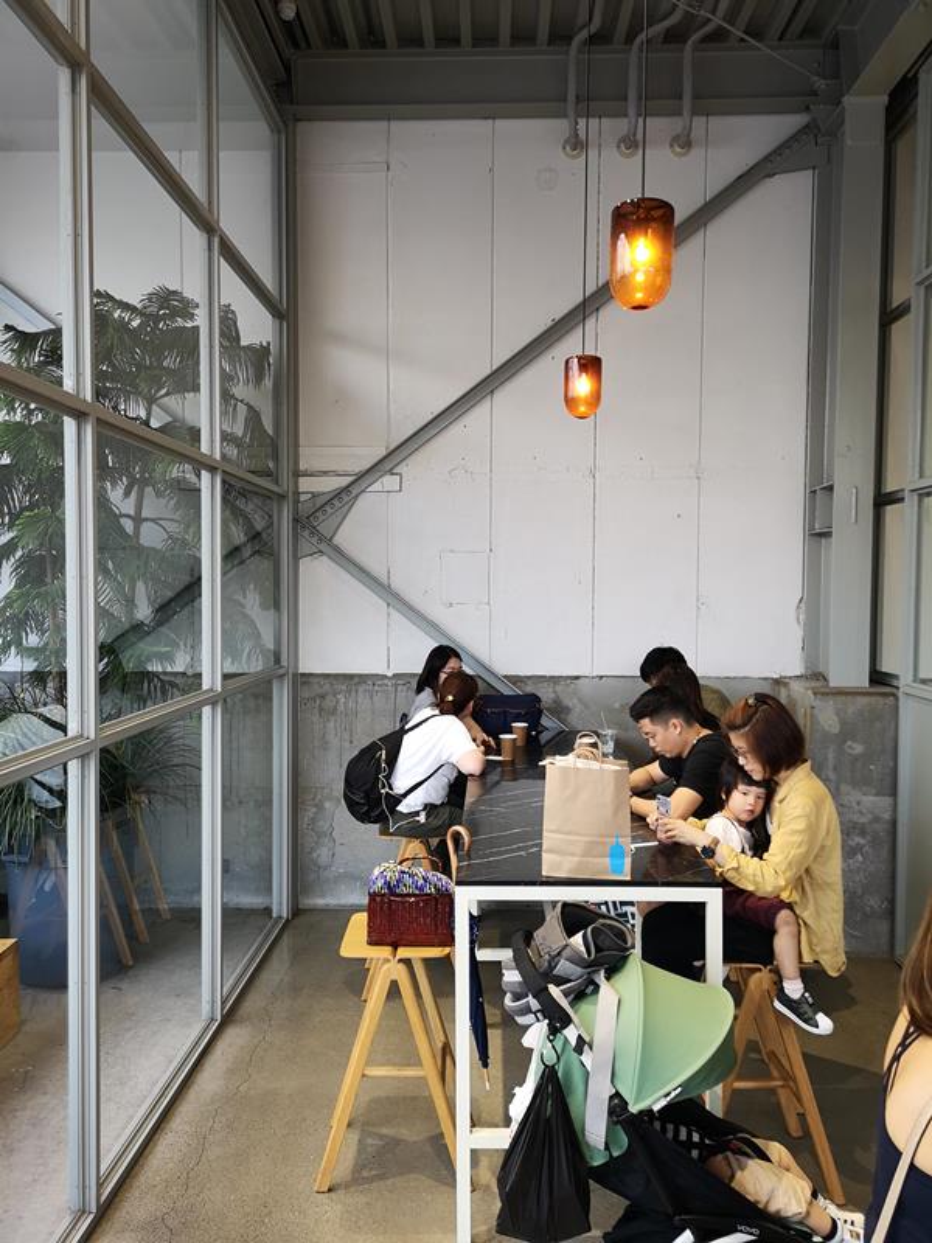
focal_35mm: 27
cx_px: 466
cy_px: 622
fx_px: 969
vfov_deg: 65.3
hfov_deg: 51.4
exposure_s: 1/50
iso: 100
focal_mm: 3.95
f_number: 1.8
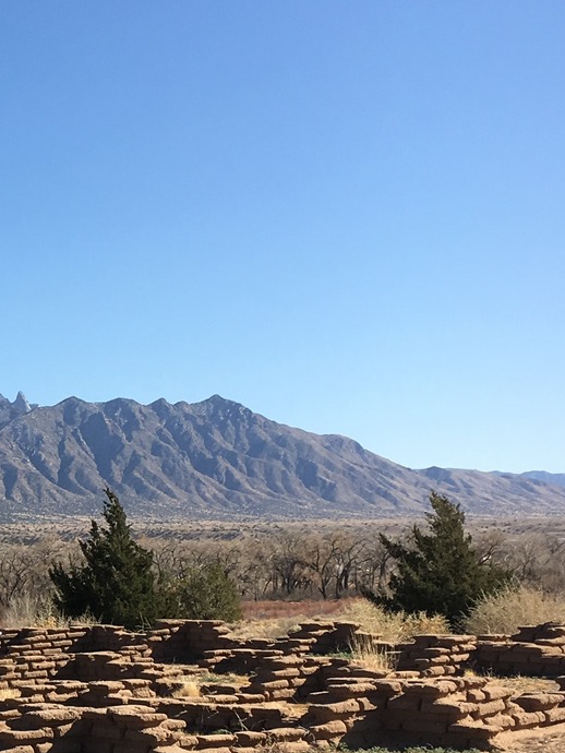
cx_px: -203
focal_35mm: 84
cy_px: 625
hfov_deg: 16.5
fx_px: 1827
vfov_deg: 22.9
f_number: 2.2
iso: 25
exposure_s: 1/1374
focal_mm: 4.15
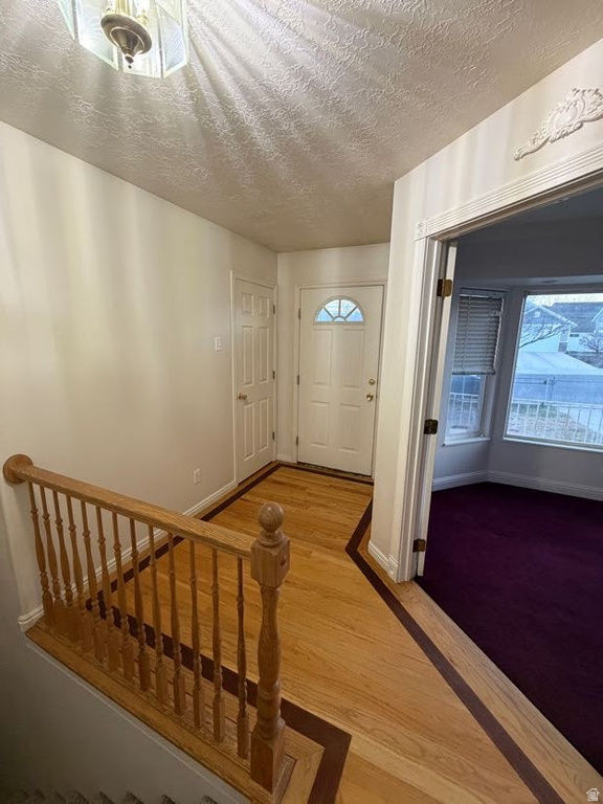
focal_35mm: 14
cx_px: 302
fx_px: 325
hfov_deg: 85.7
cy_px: 402
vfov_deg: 102.1
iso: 400
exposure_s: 1/60
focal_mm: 2.22
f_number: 2.2
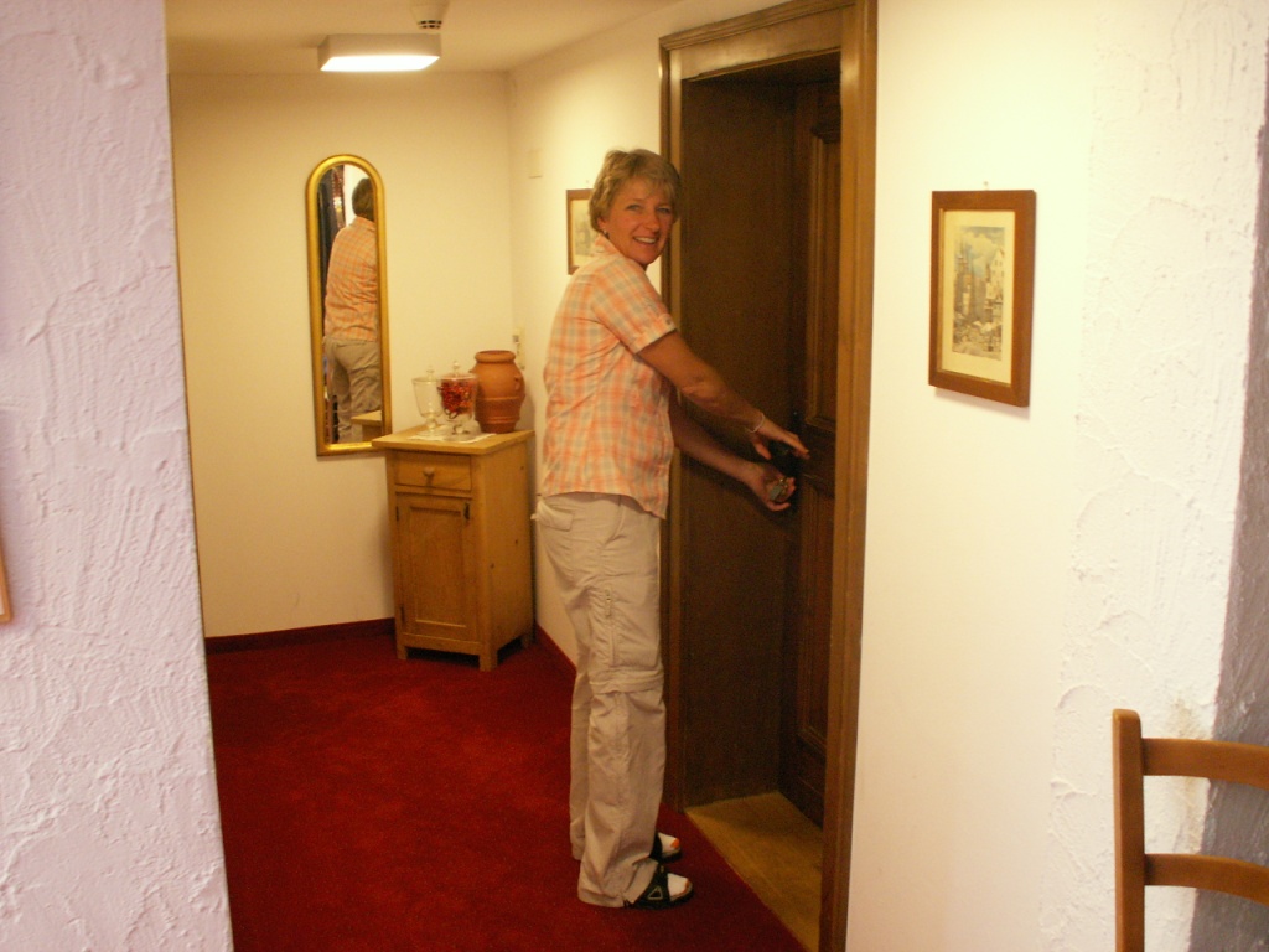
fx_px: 1283
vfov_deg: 40.7
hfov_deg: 52.6
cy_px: 476
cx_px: 634
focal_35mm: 35
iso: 160
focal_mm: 5.86
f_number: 2.8
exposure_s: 1/10
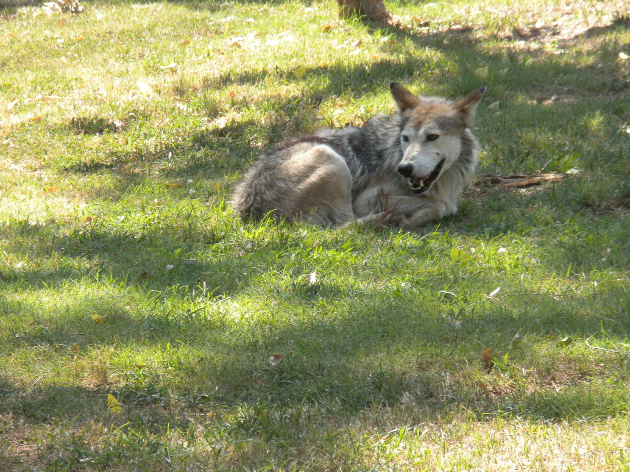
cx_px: 317
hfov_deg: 7.1
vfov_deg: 5.3
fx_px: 5095
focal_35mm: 280
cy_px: 244
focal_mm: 46.2
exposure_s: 1/367
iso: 330
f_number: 5.3
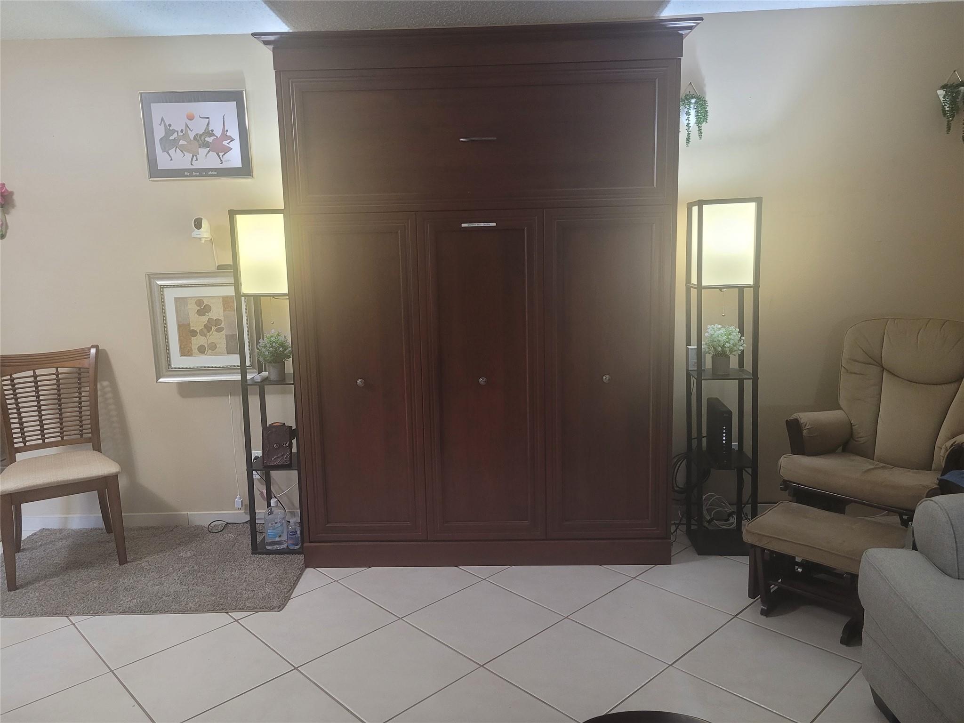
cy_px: 362
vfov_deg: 53.1
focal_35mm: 26
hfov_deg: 67.3
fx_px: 724
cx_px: 482
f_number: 1.8
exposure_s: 1/40
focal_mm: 5.4
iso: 320
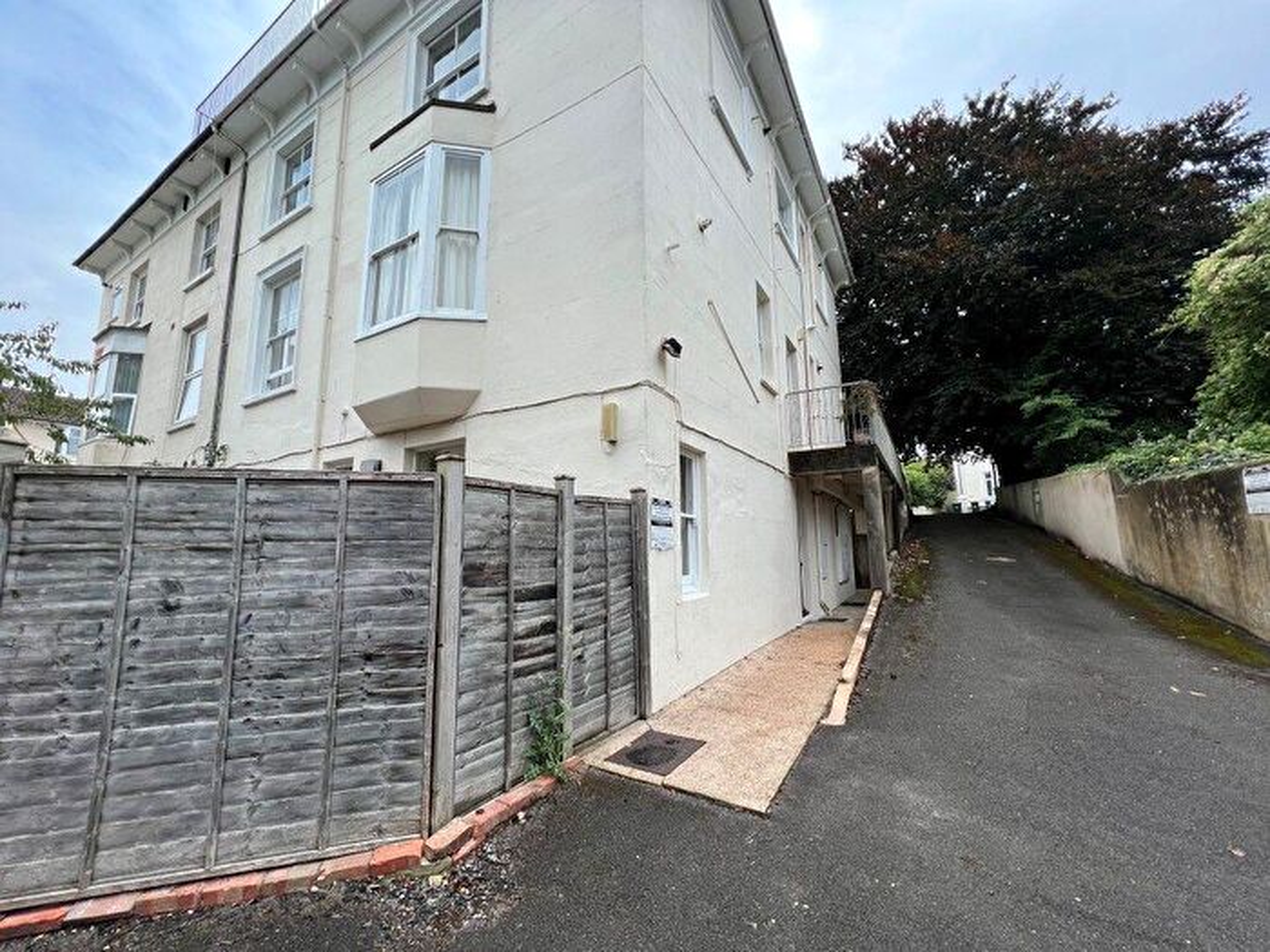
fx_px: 477
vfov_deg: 89.9
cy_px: 476
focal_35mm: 13
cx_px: 635
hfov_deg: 106.2
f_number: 1.8
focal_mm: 1.57
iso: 32
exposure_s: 1/612
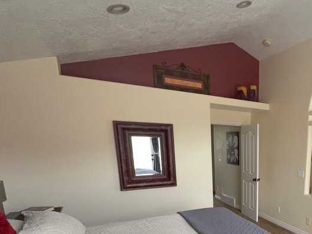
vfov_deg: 47.8
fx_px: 243
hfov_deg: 57.9
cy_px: 195
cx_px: 269
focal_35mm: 27
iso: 320
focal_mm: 2.22
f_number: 2.2
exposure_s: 1/100
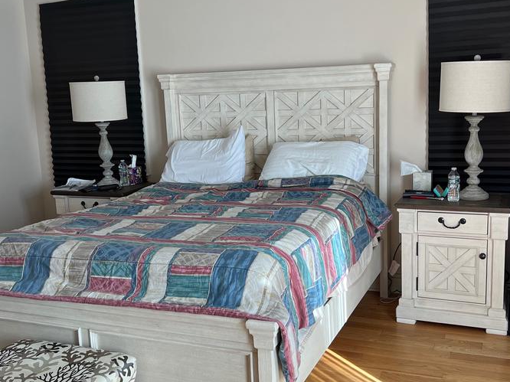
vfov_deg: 35.9
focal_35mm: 40
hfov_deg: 46.8
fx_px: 589
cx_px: 257
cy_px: 187
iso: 125
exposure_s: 1/120
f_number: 1.5
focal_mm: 5.7
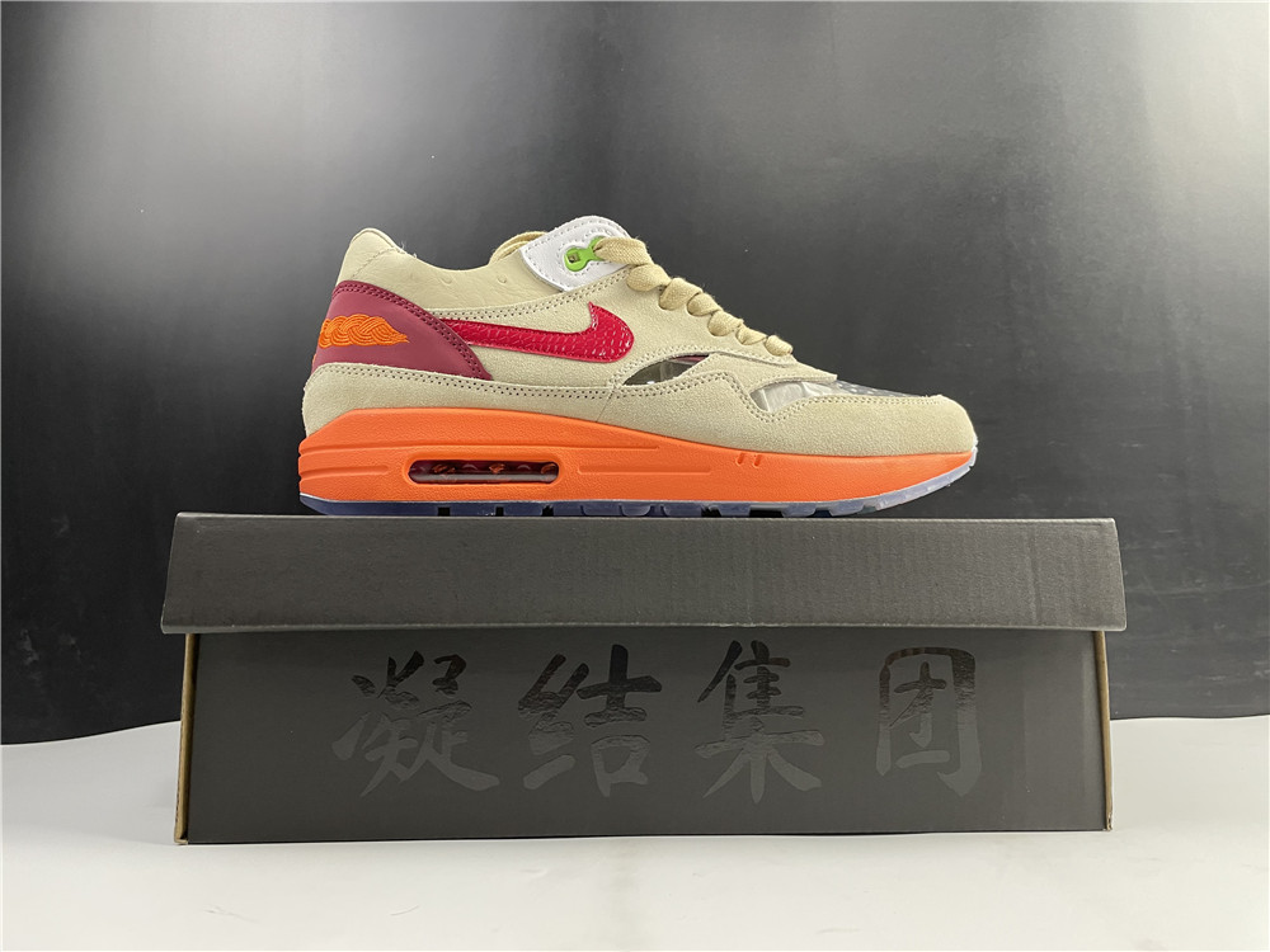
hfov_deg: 67.3
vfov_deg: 53.1
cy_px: 476
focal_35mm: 26
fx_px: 954
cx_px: 635
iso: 125
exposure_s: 1/99
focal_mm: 4.2
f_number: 1.6
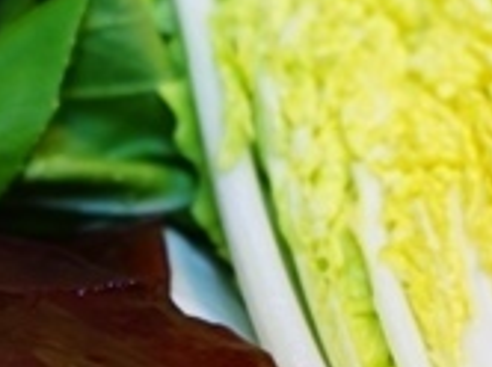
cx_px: 320
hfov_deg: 8.9
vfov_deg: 6.6
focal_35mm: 223
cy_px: 374
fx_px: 3165
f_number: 4.5
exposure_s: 1/60
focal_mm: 48
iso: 640
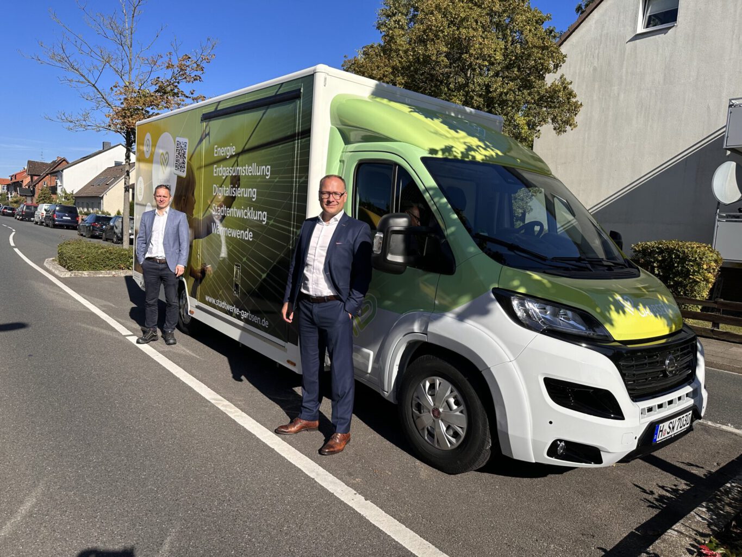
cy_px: 278
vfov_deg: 56.8
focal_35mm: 24
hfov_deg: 71.6
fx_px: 514
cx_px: 371
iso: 80
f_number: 1.78
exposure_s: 1/5848
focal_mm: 6.86
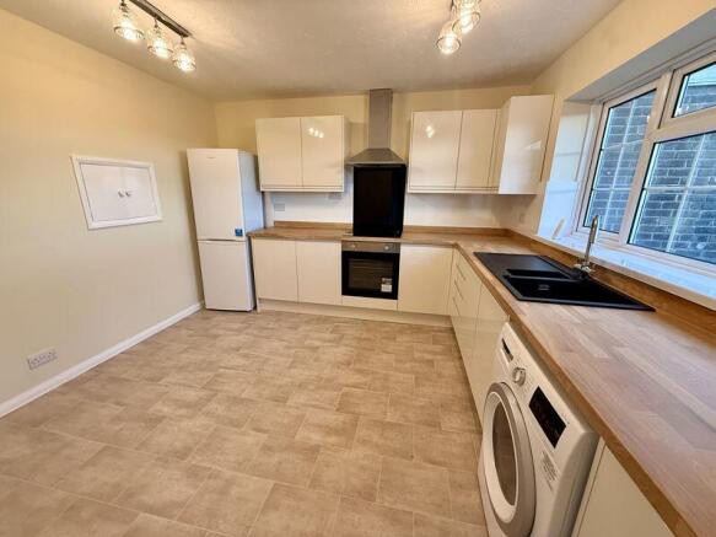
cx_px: 358
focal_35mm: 14
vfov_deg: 85.7
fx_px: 290
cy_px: 268
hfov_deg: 102.1
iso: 250
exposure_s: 1/100
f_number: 2.2
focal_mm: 2.22
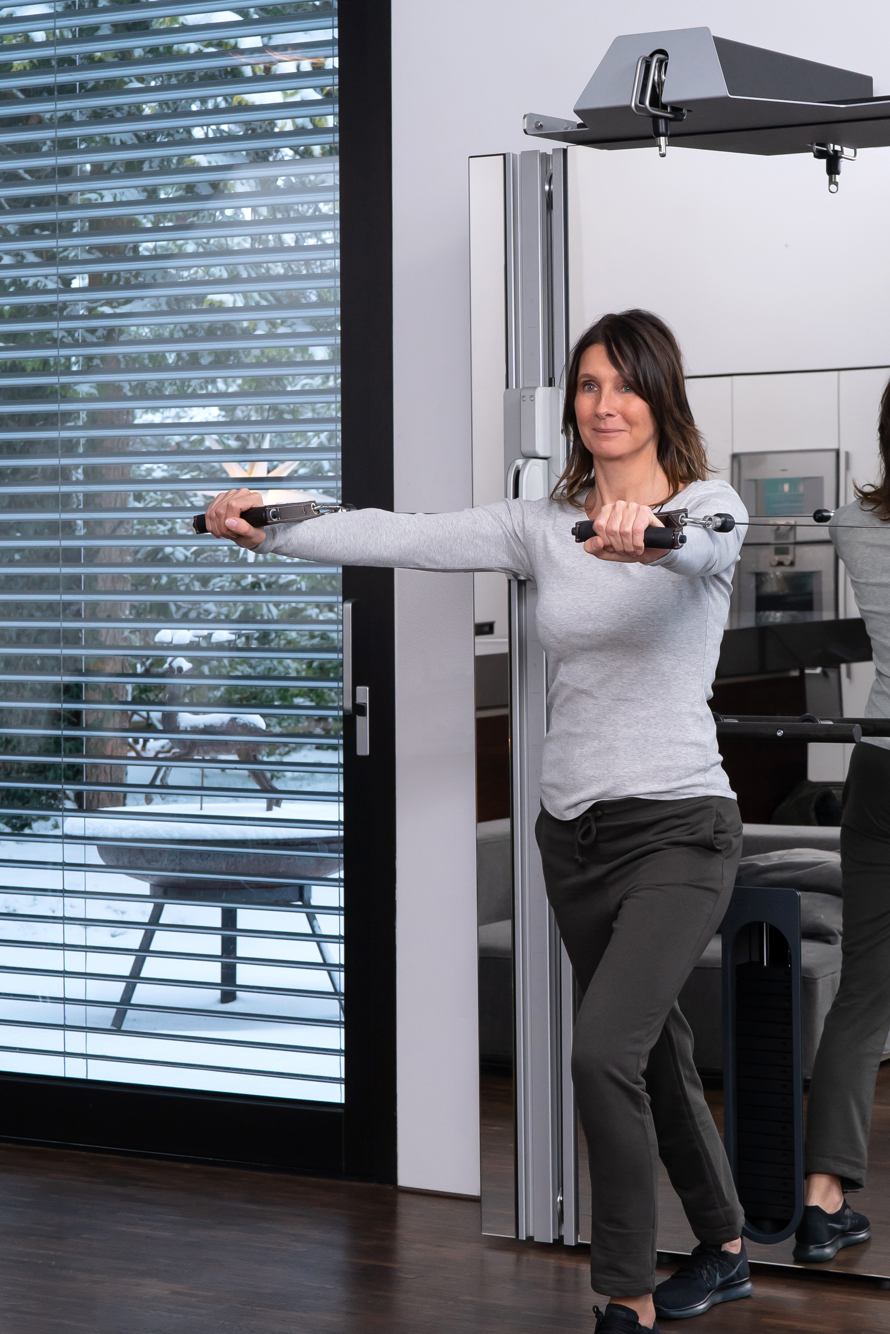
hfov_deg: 16.0
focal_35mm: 85
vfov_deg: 23.9
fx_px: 3152
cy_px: 688
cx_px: 669
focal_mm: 50
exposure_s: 1/80
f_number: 5.6
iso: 1600
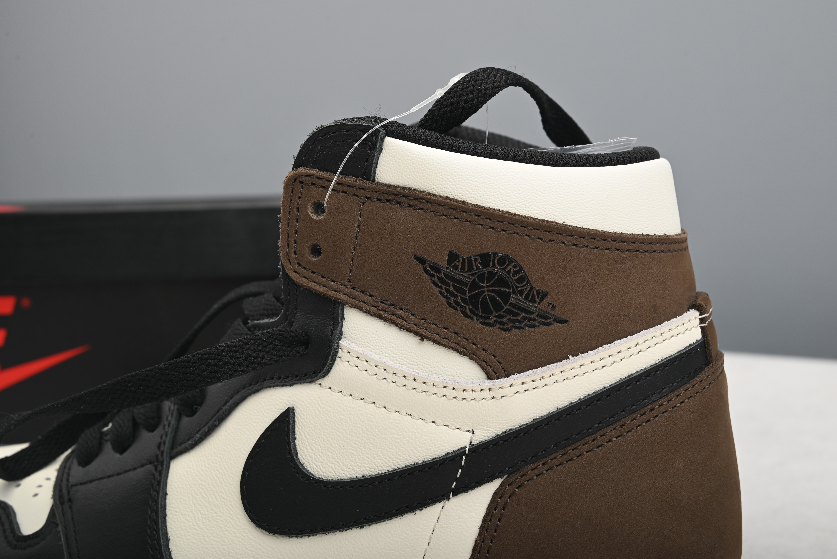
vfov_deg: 32.7
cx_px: 418
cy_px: 280
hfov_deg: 47.4
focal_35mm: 41
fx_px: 954
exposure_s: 1/200
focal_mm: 41
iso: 100
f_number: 11
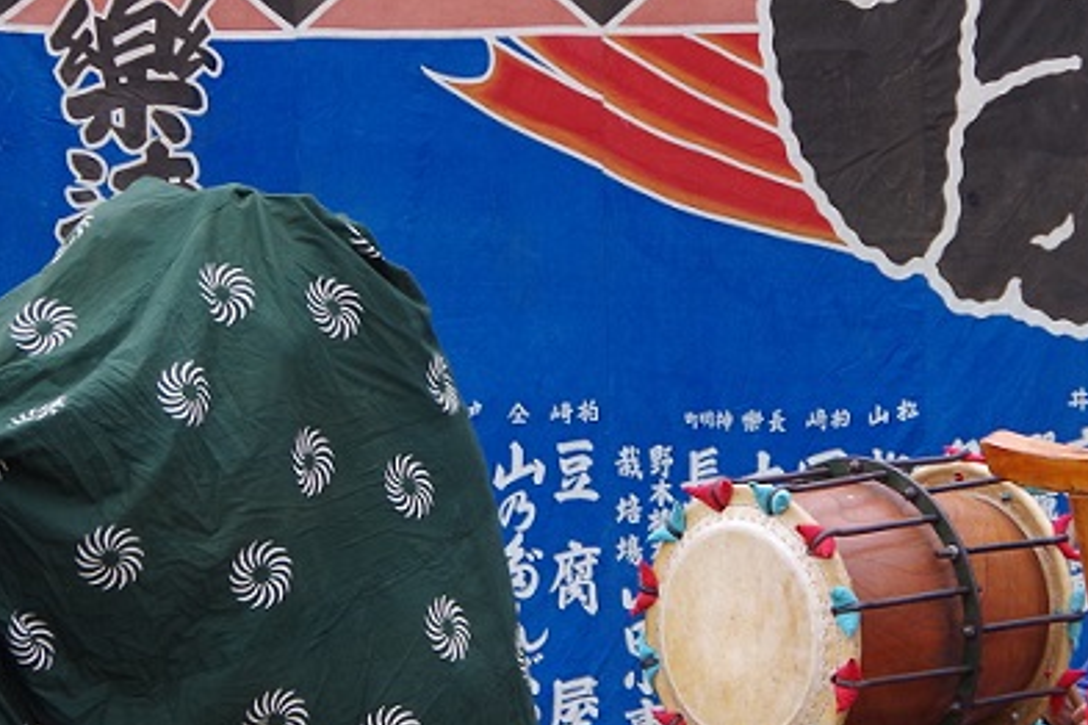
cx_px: 698
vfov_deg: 6.0
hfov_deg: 9.0
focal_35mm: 229
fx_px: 6920
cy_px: 540
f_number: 4.5
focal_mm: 60
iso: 200
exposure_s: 1/125
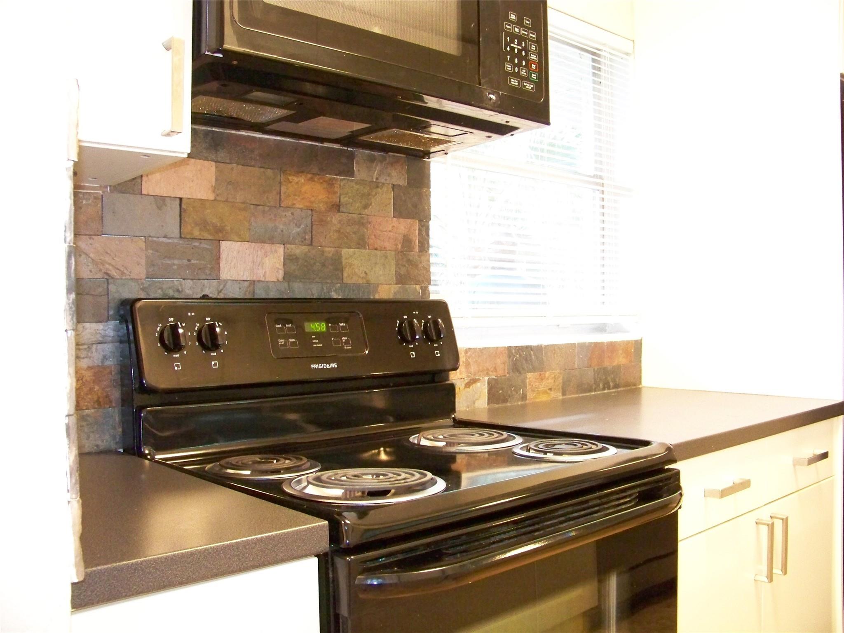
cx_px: 422
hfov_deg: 55.4
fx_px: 805
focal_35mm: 33
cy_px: 316
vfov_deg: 42.9
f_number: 2.8
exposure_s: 1/30
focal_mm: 5.85
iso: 640
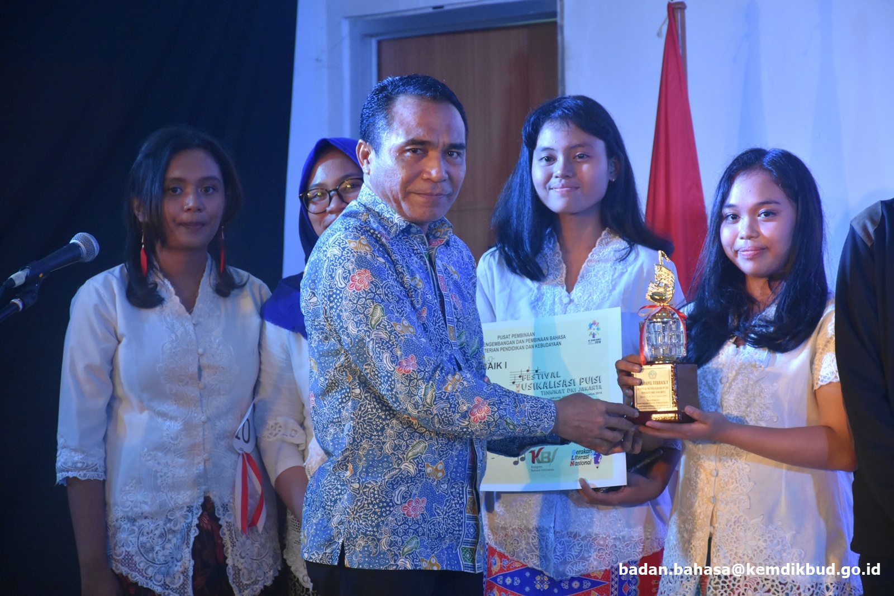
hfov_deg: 16.1
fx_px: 3166
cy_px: 298
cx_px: 447
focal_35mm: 128
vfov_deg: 10.8
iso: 3200
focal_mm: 85
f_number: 5.3
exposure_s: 1/60
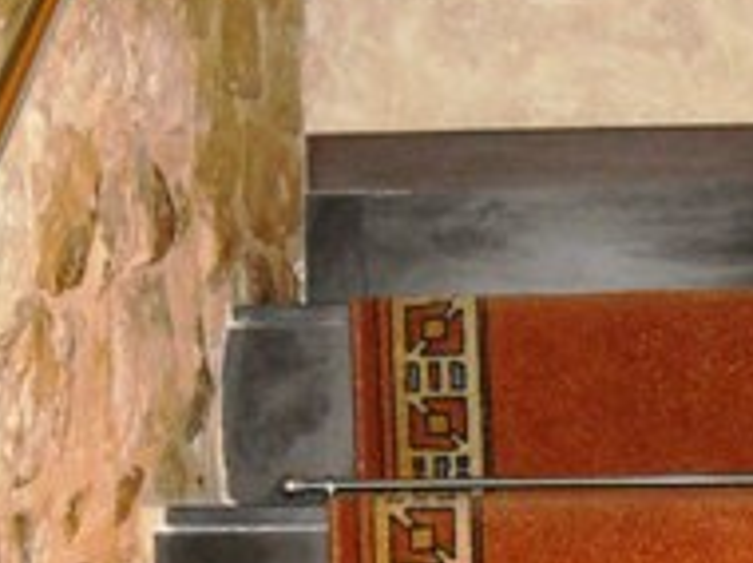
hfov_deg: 16.7
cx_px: 476
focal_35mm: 118
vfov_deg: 12.5
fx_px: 2564
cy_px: 448
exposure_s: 1/60
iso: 400
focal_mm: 5.7
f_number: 2.8
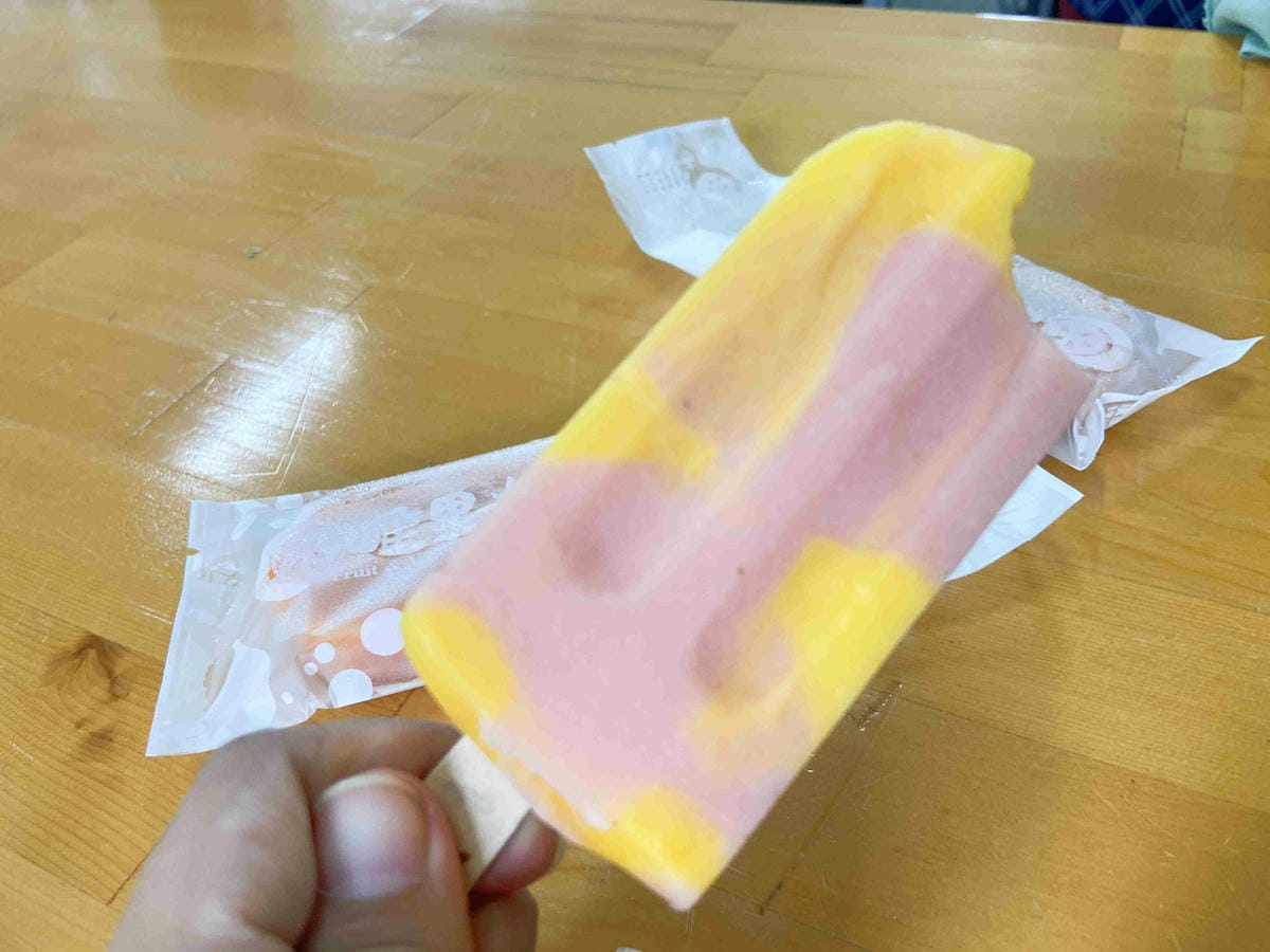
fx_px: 954
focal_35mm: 26
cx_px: 635
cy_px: 476
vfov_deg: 53.1
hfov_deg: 67.3
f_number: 1.8
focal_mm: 4.25
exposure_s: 1/120
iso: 125
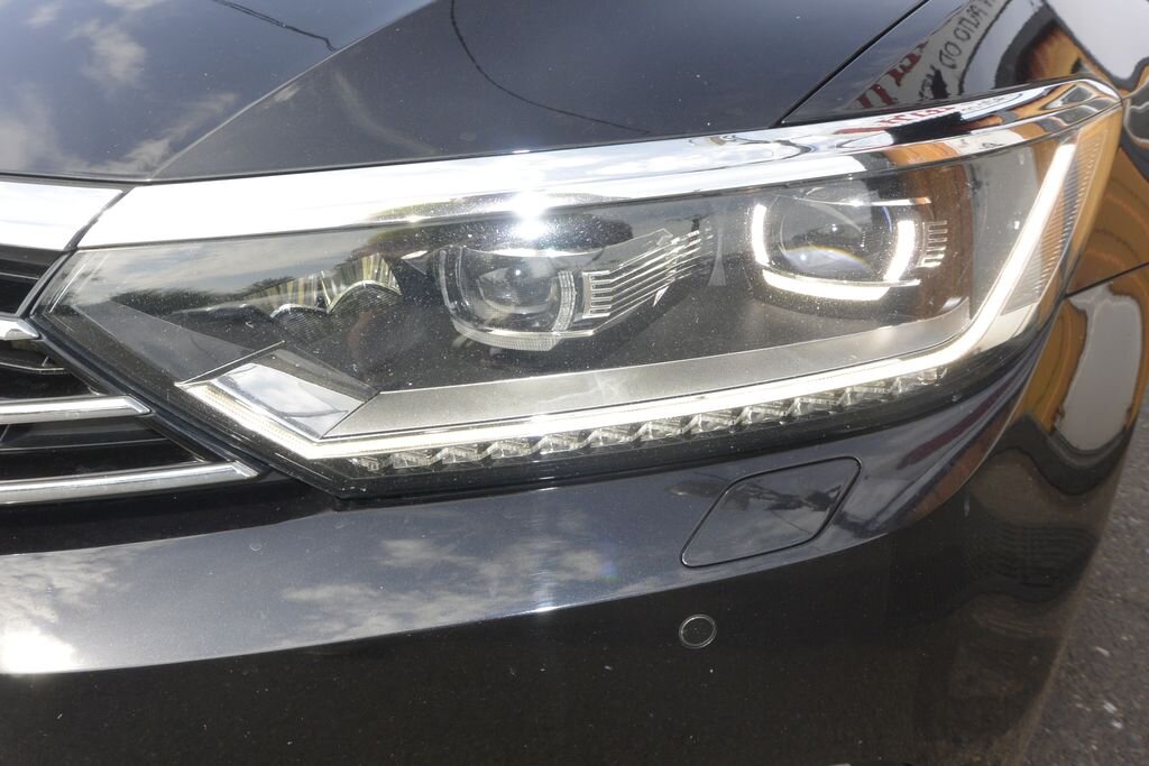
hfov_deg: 67.4
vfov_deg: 47.9
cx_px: 574
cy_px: 383
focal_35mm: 27
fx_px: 862
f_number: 6.3
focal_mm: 10
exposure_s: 1/250
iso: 160
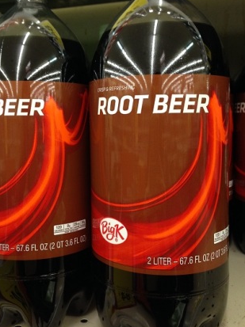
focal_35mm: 40
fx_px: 378
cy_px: 149
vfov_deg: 46.8
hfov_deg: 35.9
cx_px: 107
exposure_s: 1/20
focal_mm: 4.12
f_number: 2.4
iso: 125
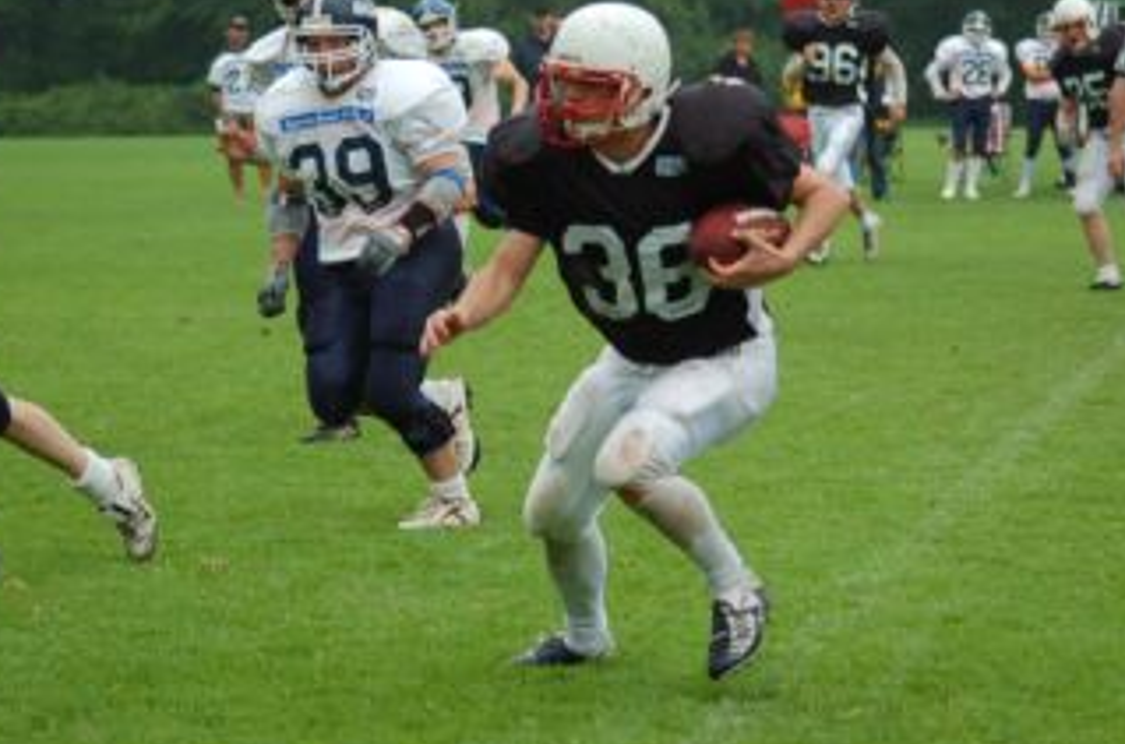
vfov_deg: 7.5
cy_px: 310
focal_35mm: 183
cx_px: 577
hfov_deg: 11.3
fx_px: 5705
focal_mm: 86
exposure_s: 1/1000
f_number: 4
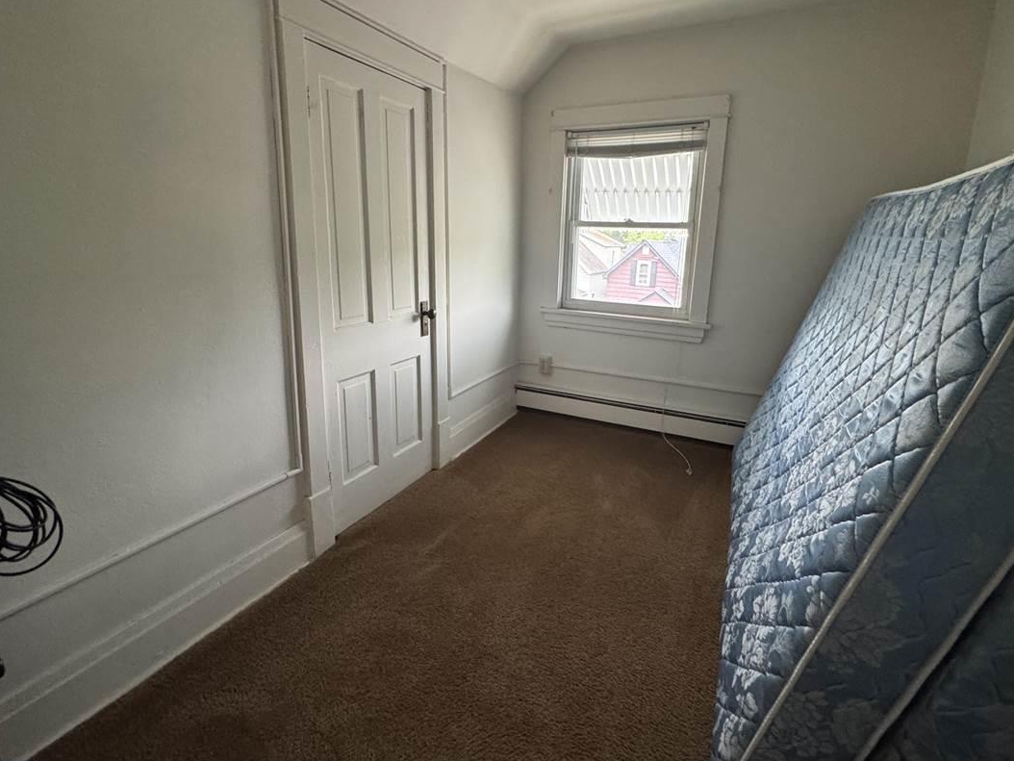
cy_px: 336
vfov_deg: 74.5
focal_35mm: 17
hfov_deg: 91.0
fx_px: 498
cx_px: 525
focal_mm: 2.22
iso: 400
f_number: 2.2
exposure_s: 1/60
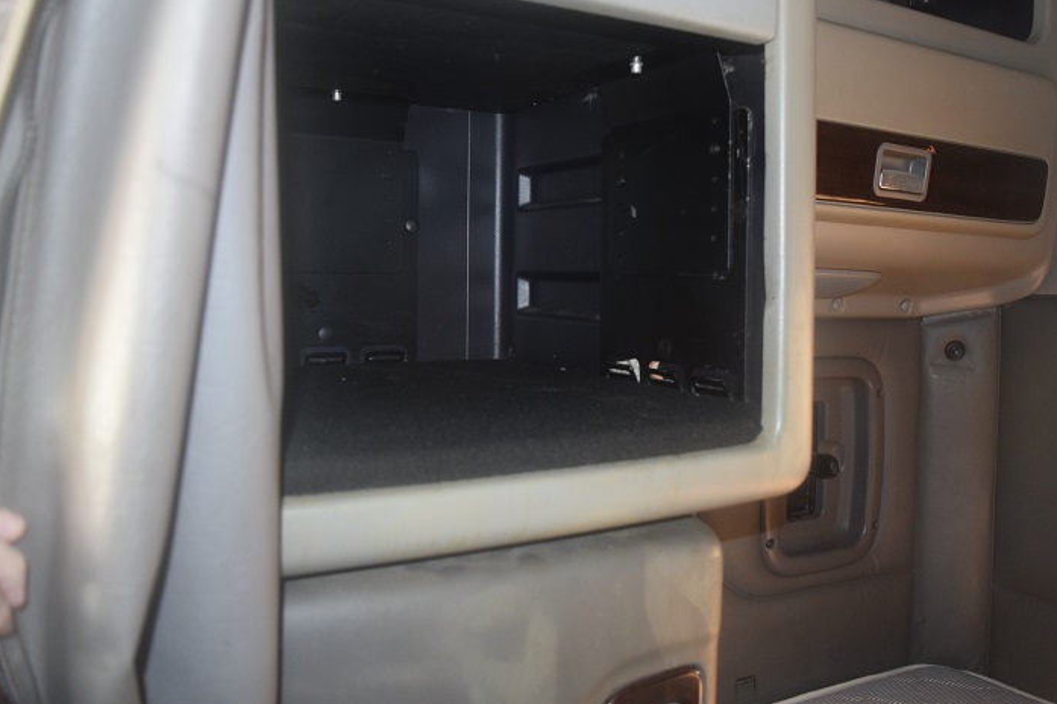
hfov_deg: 60.2
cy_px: 304
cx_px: 578
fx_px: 910
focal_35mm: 31
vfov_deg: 42.2
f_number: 3.5
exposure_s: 1/60
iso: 1600
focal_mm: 18
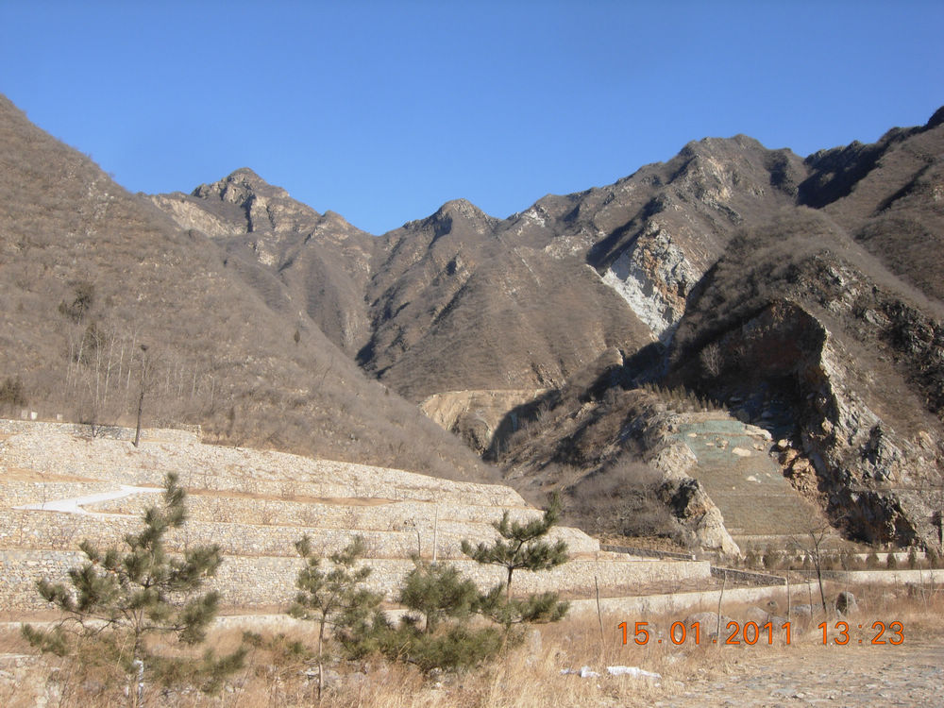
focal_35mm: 36
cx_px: 472
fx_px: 982
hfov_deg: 51.4
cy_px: 354
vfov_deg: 39.7
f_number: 6.1
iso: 50
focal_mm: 7.5
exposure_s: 1/242
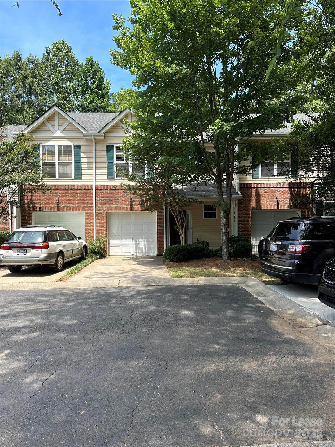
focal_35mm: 24
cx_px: 168
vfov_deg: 71.6
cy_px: 224
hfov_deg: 56.8
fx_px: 310
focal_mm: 6.86
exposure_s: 1/642
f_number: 1.78
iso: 80
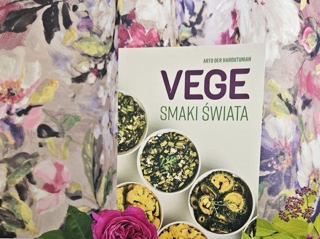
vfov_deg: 40.9
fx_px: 314
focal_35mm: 34
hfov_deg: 53.3
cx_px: 204
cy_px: 169
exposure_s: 1/100
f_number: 1.8
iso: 400
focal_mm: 5.4
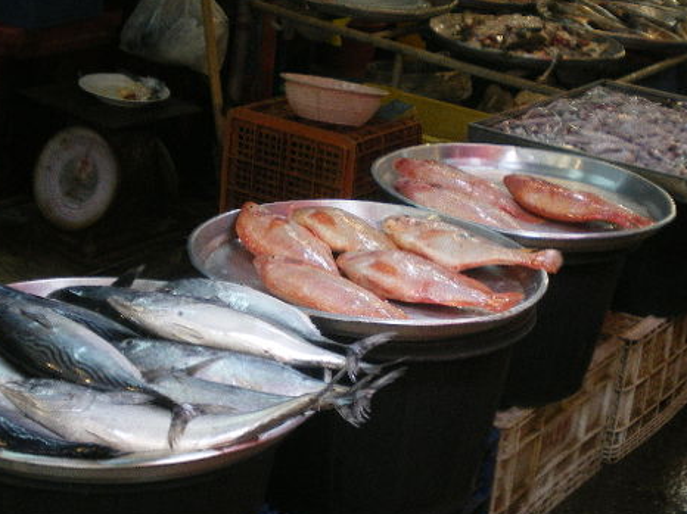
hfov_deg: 26.3
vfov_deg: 19.9
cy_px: 257
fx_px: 1468
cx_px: 341
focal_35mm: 74
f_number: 3.9
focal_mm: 9.3
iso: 320
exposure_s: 1/80
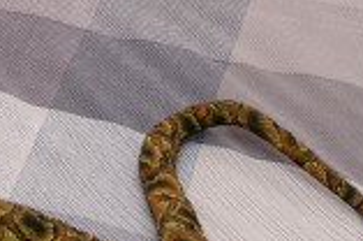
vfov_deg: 8.6
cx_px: -310
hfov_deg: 11.9
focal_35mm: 158
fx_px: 1590
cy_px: 5
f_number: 4
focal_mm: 31
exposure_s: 1/60
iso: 800
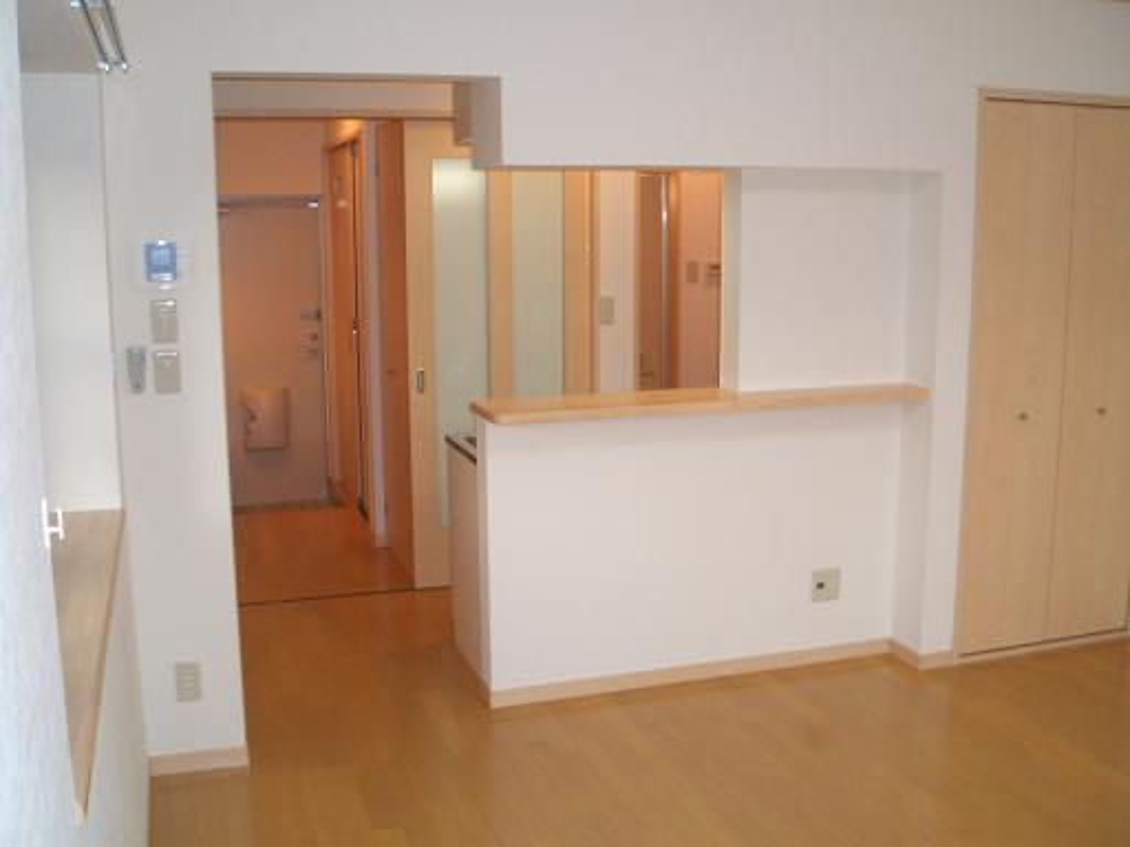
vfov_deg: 39.7
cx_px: 565
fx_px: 1175
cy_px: 424
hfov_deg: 51.4
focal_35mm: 36
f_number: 4
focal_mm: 4.8
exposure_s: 1/40
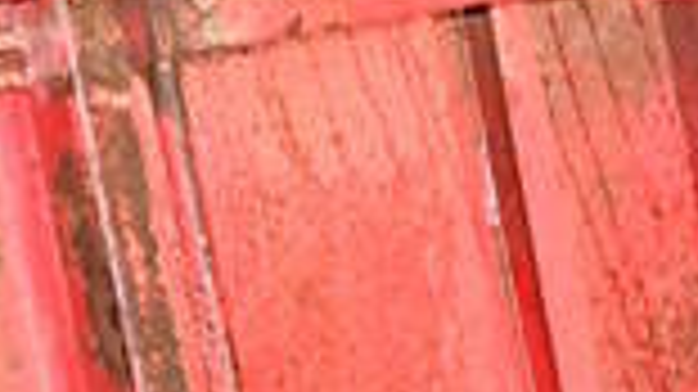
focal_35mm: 195
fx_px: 3607
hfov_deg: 10.5
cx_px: 1148
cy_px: 369
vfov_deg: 6.2
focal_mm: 24
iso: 5600
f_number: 4
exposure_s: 1/40
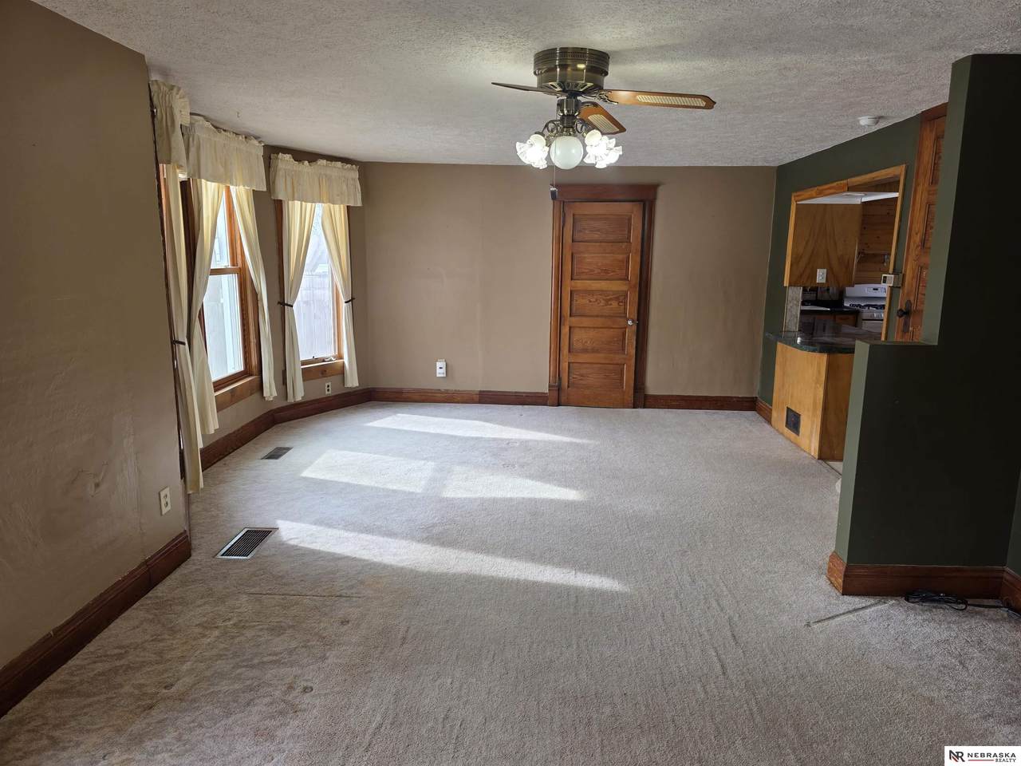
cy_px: 383
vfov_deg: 58.9
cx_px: 510
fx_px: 678
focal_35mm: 23
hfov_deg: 73.9
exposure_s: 1/120
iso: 40
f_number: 1.7
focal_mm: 6.3
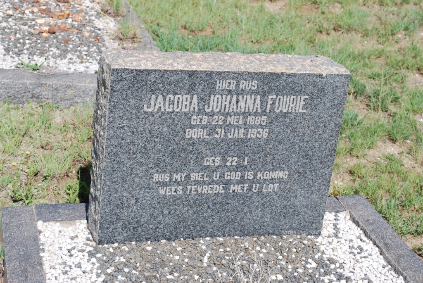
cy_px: 142
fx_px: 812
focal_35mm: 69
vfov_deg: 19.8
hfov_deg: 29.2
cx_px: 212
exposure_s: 1/250
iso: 100
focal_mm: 46
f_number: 8
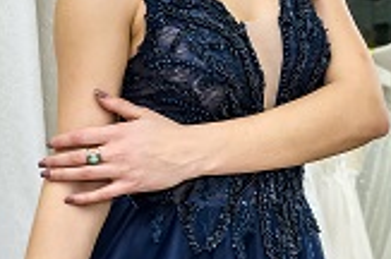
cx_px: 254
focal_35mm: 155
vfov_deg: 8.8
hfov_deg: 13.3
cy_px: 74
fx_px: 1680
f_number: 6.3
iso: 800
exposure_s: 1/160
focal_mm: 42
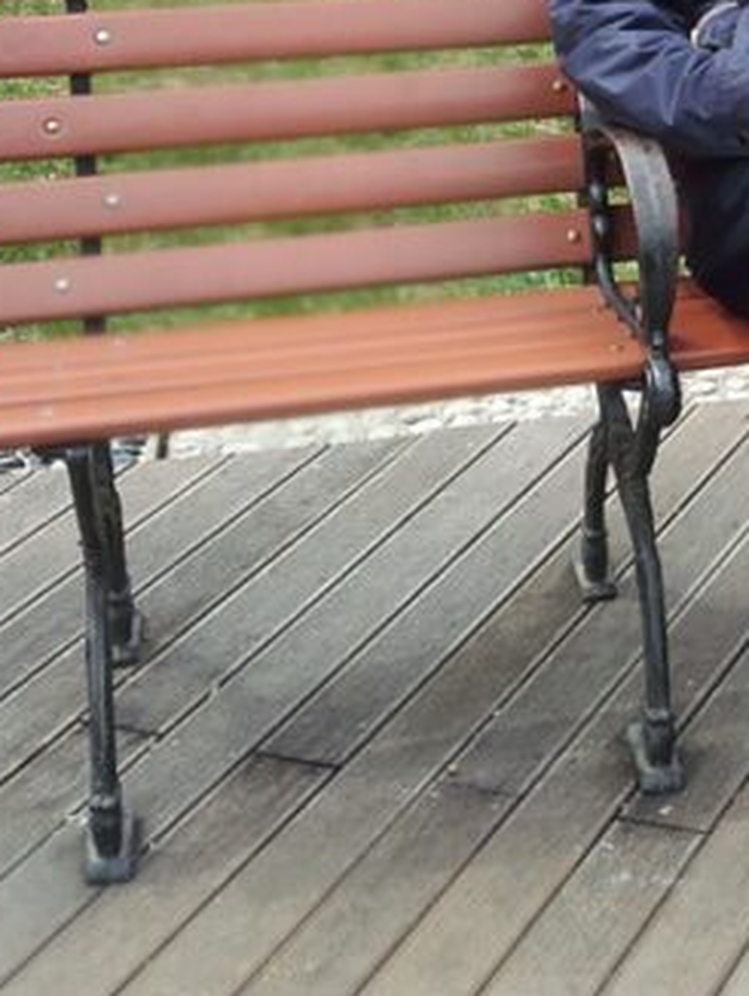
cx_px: 1079
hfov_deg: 15.2
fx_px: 2622
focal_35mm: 91
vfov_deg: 20.1
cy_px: -217
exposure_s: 1/793
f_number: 4
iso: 100
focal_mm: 3.8
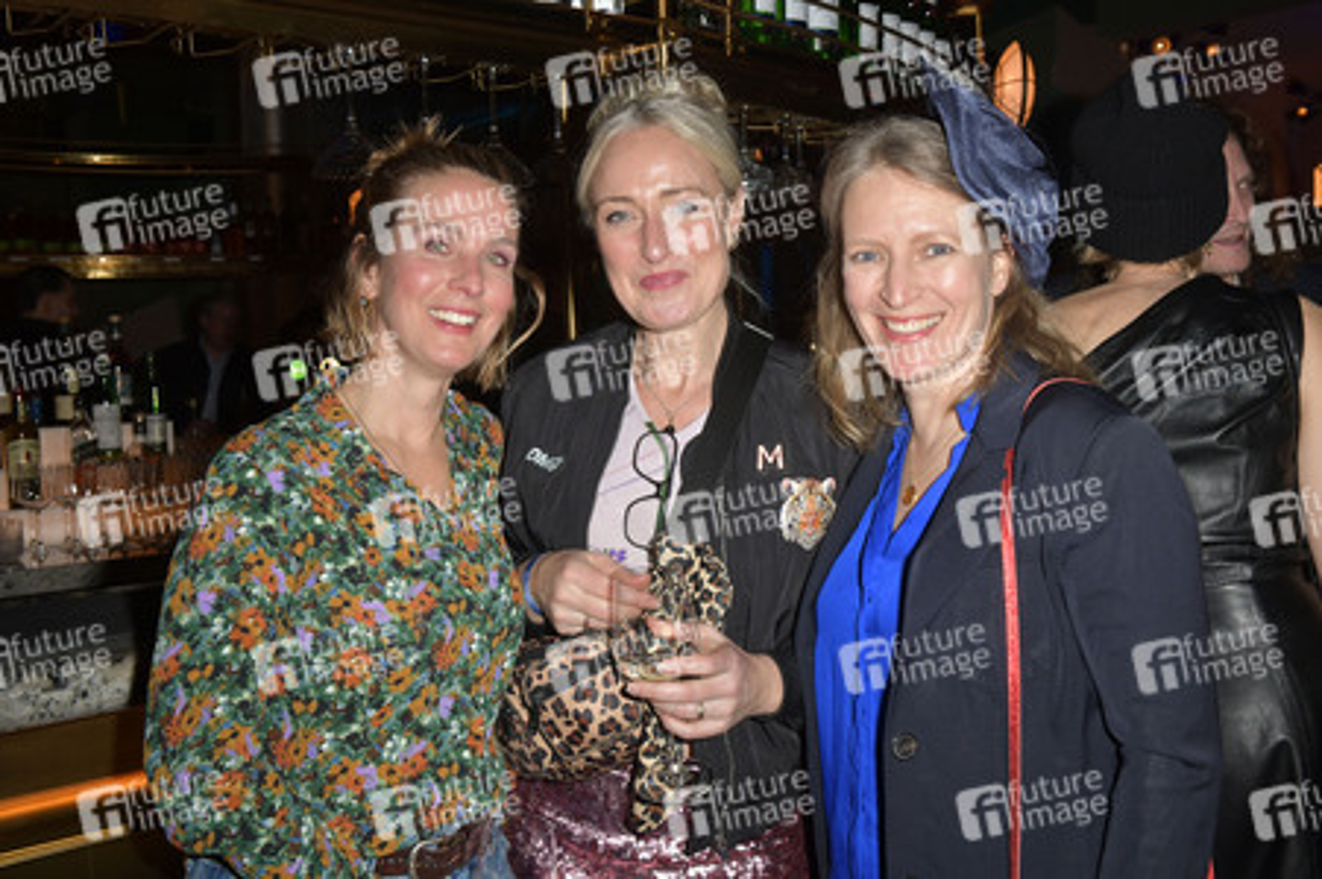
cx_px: 661
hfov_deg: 53.2
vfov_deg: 36.8
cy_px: 440
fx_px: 1321
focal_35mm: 36
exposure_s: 1/250
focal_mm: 36
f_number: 7.1
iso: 1250
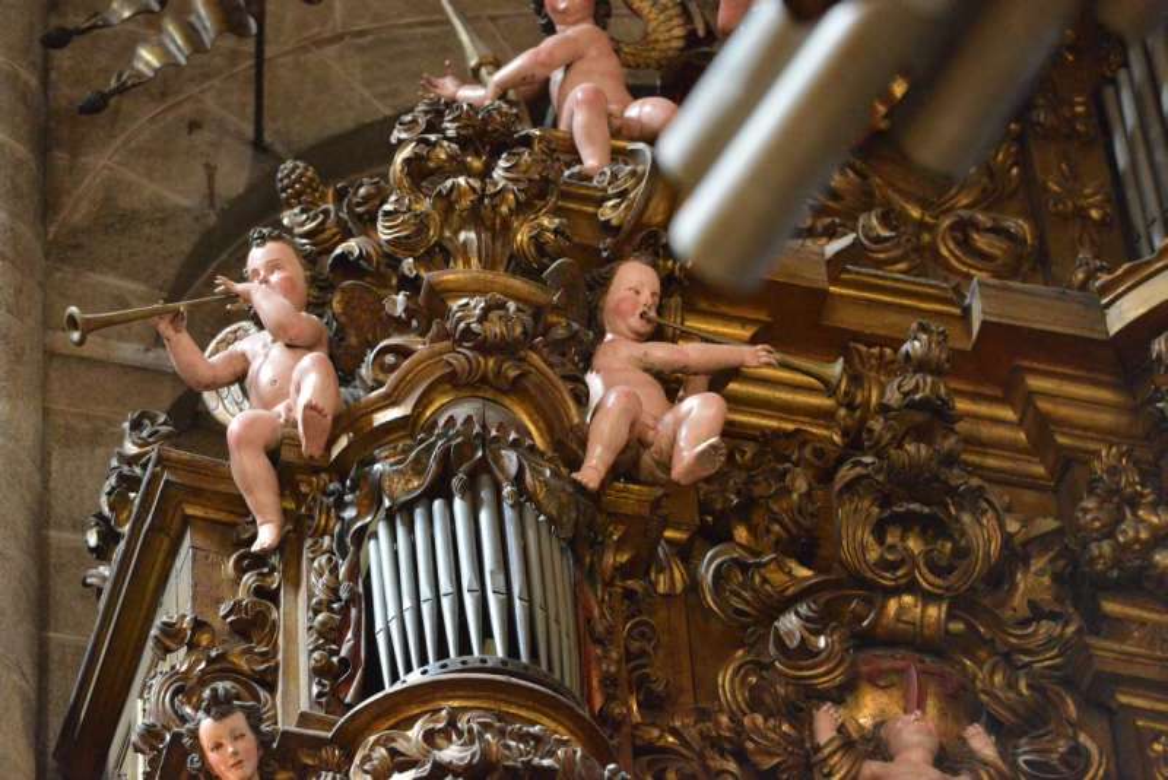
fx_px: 6166
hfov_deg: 10.8
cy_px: 390
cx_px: 584
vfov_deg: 7.2
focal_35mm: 190
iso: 6400
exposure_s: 1/60
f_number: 3.5
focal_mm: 190
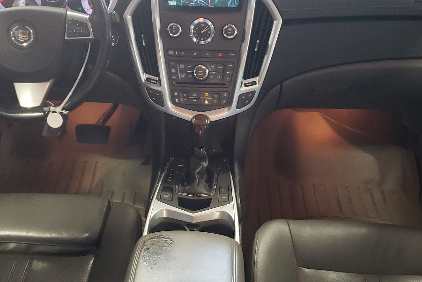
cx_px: 215
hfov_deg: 41.1
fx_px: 563
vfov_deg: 27.9
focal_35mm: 48
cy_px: 185
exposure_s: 1/30
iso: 308
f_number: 1.5
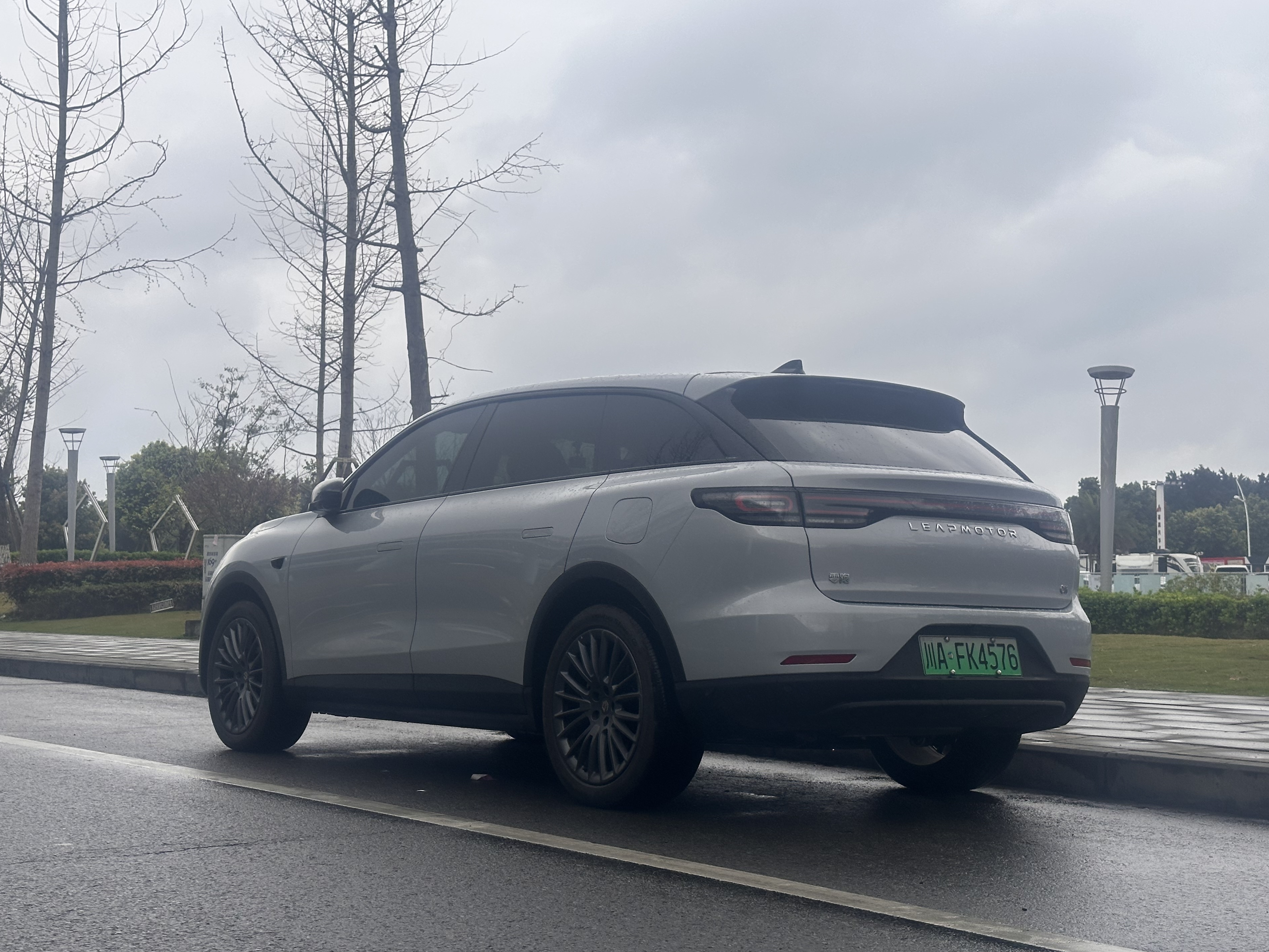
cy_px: 461
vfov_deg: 28.6
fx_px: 1870
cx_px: 660
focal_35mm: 51
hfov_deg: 37.5
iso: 64
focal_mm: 6.86
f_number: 1.78
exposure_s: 1/962
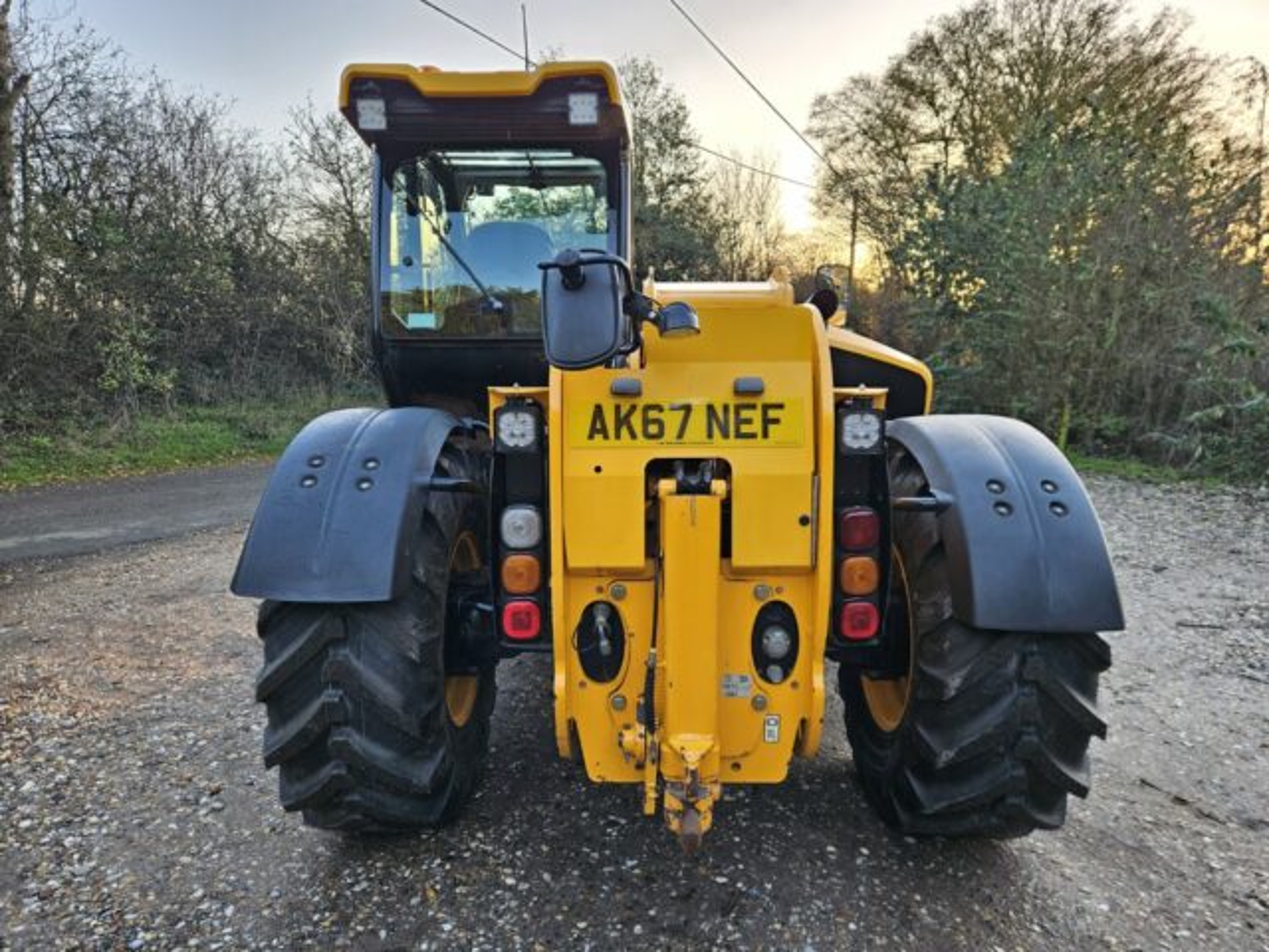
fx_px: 843
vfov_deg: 58.9
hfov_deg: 73.9
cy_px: 476
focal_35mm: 23
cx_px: 634
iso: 40
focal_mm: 5.4
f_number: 1.8
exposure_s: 1/70
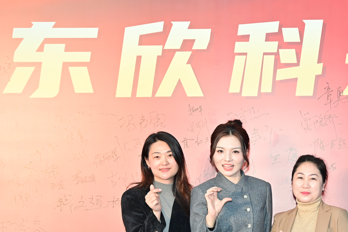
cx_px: 254
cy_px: 181
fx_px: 928
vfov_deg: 14.2
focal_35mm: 96
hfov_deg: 21.1
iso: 640
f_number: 4
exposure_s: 1/160
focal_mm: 58
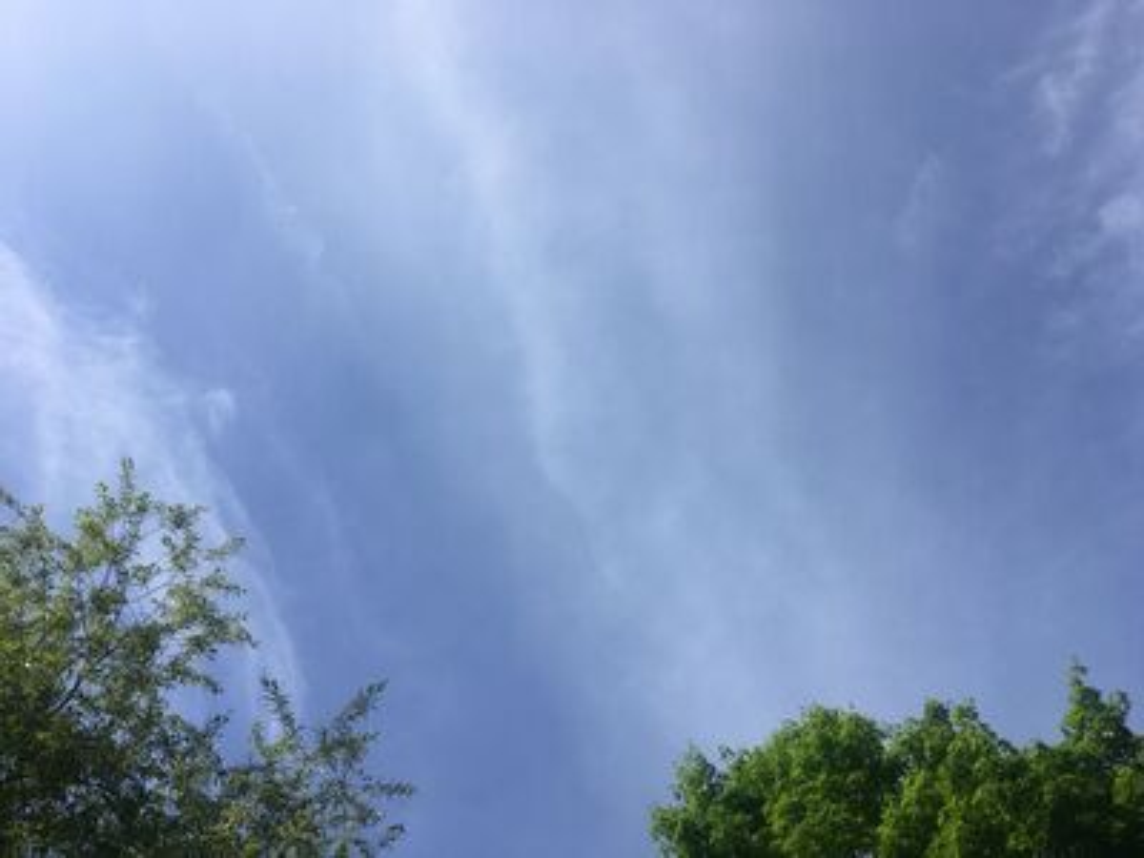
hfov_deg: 61.7
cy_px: 429
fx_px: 958
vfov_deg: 48.2
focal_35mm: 29
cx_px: 572
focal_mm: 4.15
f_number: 2.2
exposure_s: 1/2079
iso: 25
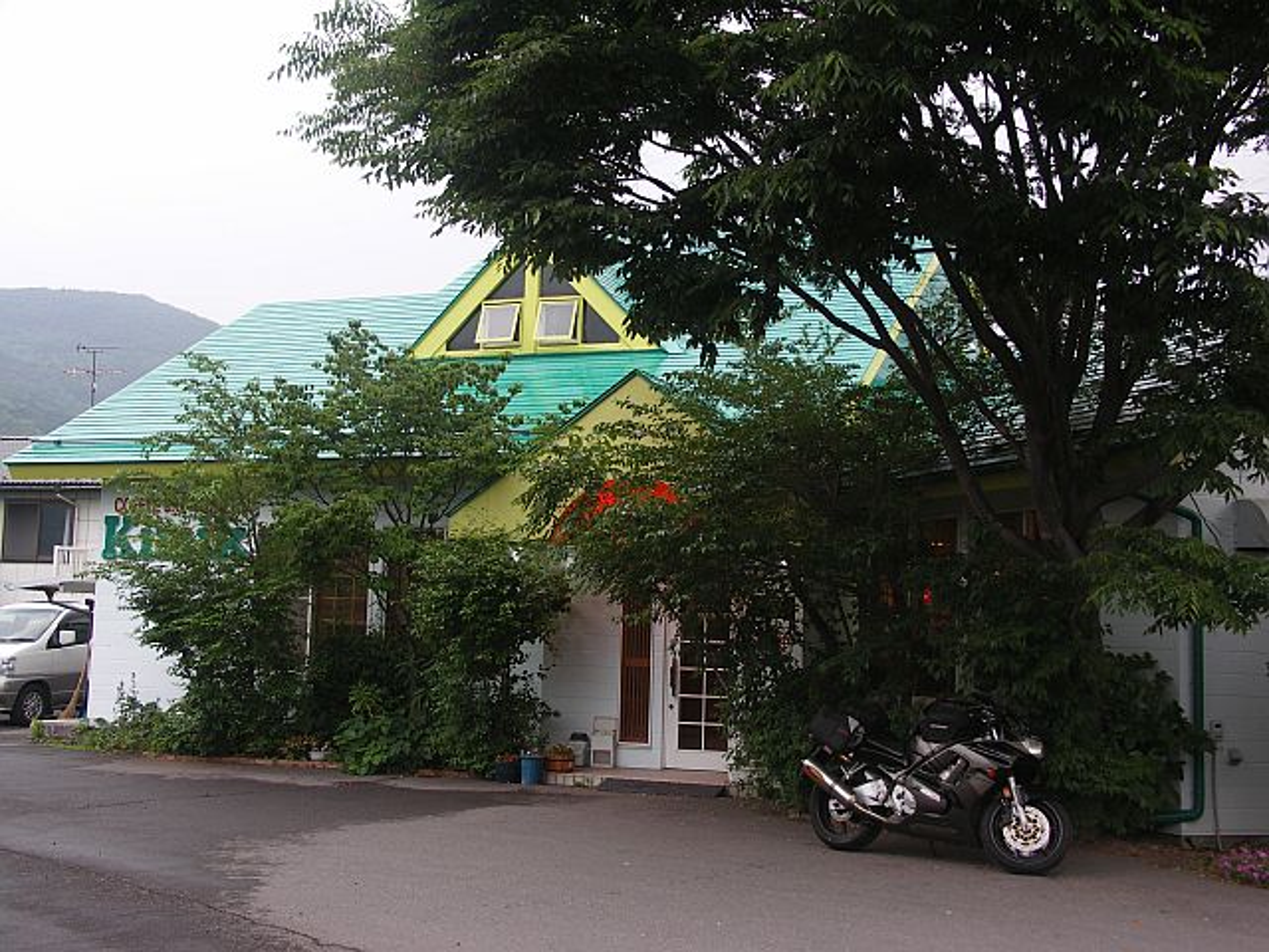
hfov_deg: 49.0
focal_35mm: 38
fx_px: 1393
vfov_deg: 37.7
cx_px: 634
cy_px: 476
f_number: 2.8
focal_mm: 10
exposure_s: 1/50
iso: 100
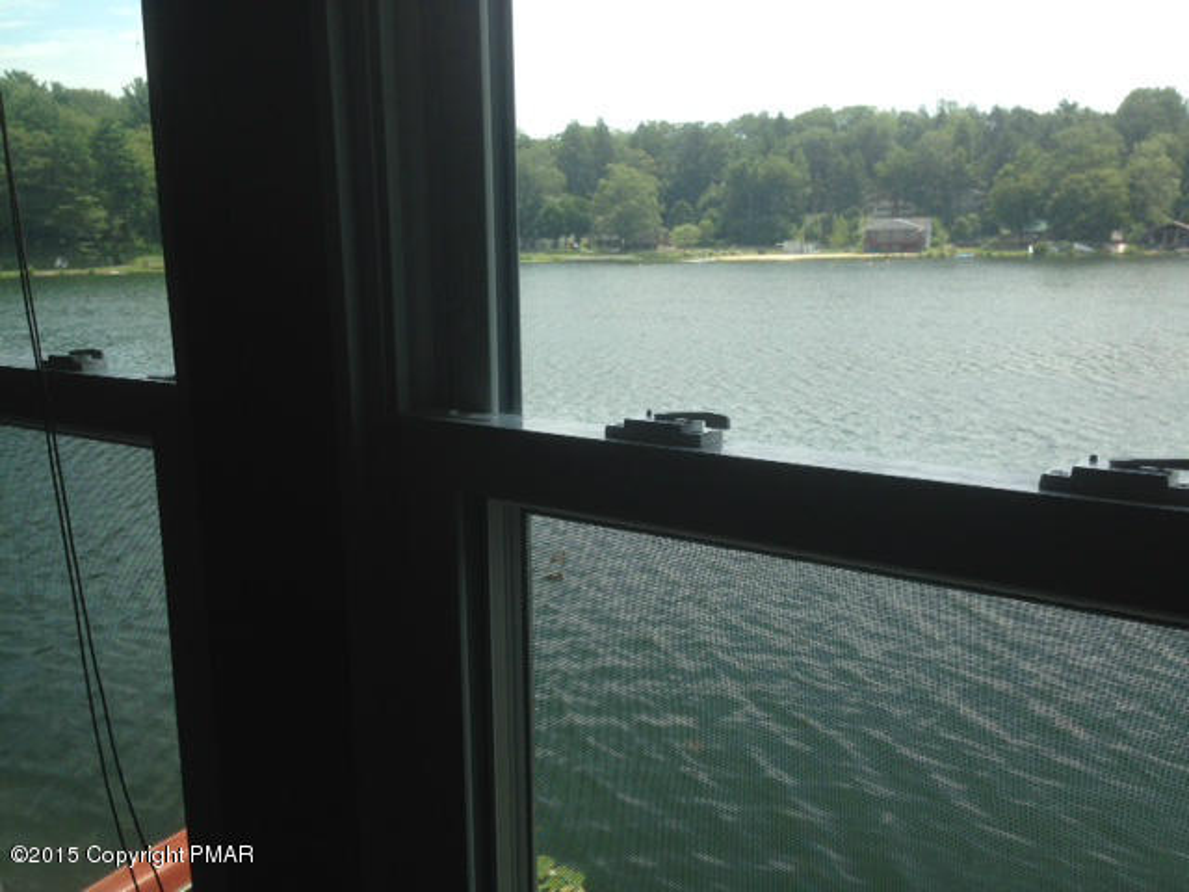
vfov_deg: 42.9
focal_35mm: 33
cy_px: 446
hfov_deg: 55.4
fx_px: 1133
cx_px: 594
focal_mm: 4.12
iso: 50
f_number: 2.4
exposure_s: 1/704
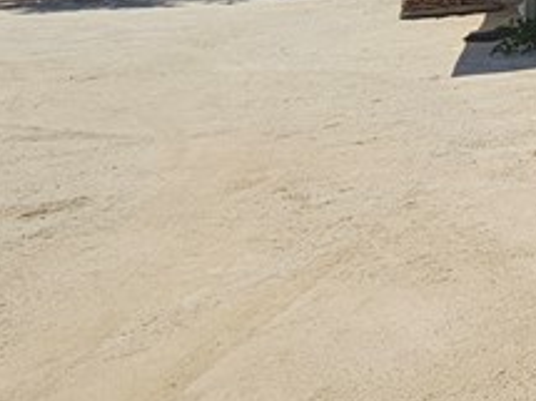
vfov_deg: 21.8
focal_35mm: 62
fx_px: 959
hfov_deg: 18.9
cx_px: 1074
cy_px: -90
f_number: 2.2
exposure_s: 1/2572
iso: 50
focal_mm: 2.2
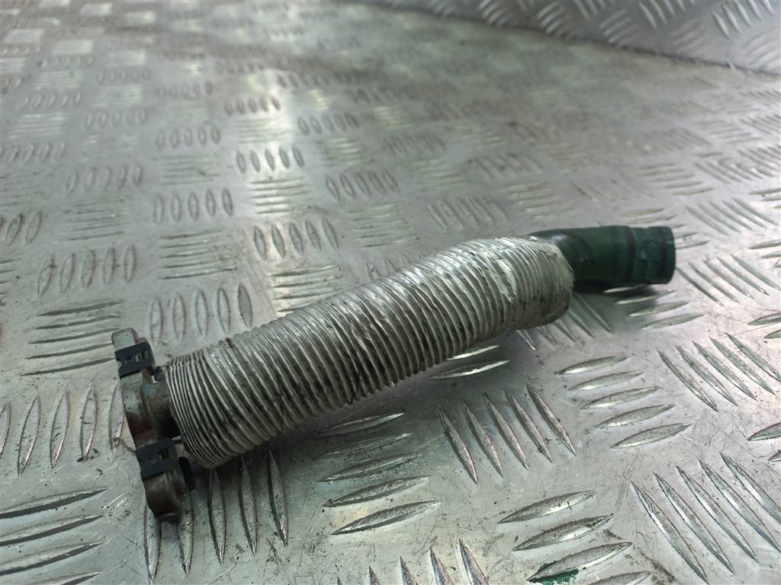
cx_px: 390
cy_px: 292
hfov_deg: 69.4
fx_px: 564
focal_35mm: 25
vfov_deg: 54.9
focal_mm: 4.6
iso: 50
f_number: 1.8
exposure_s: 1/50
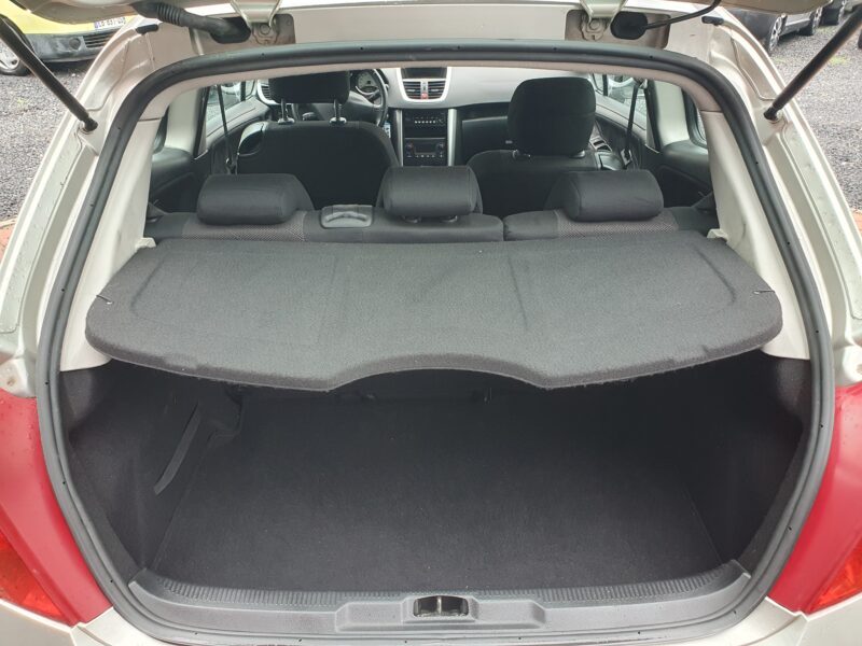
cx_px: 431
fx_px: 647
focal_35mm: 26
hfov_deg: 67.3
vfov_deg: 53.1
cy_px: 323
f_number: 2.4
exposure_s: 1/100
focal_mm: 4.32
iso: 160
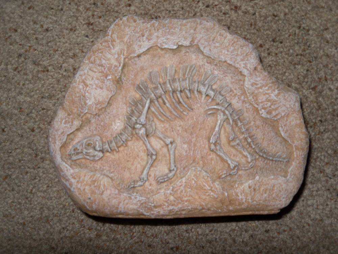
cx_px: 169
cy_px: 127
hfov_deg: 52.6
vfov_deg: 40.7
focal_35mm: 35
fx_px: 342
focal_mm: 6.3
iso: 80
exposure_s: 1/45
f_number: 3.5
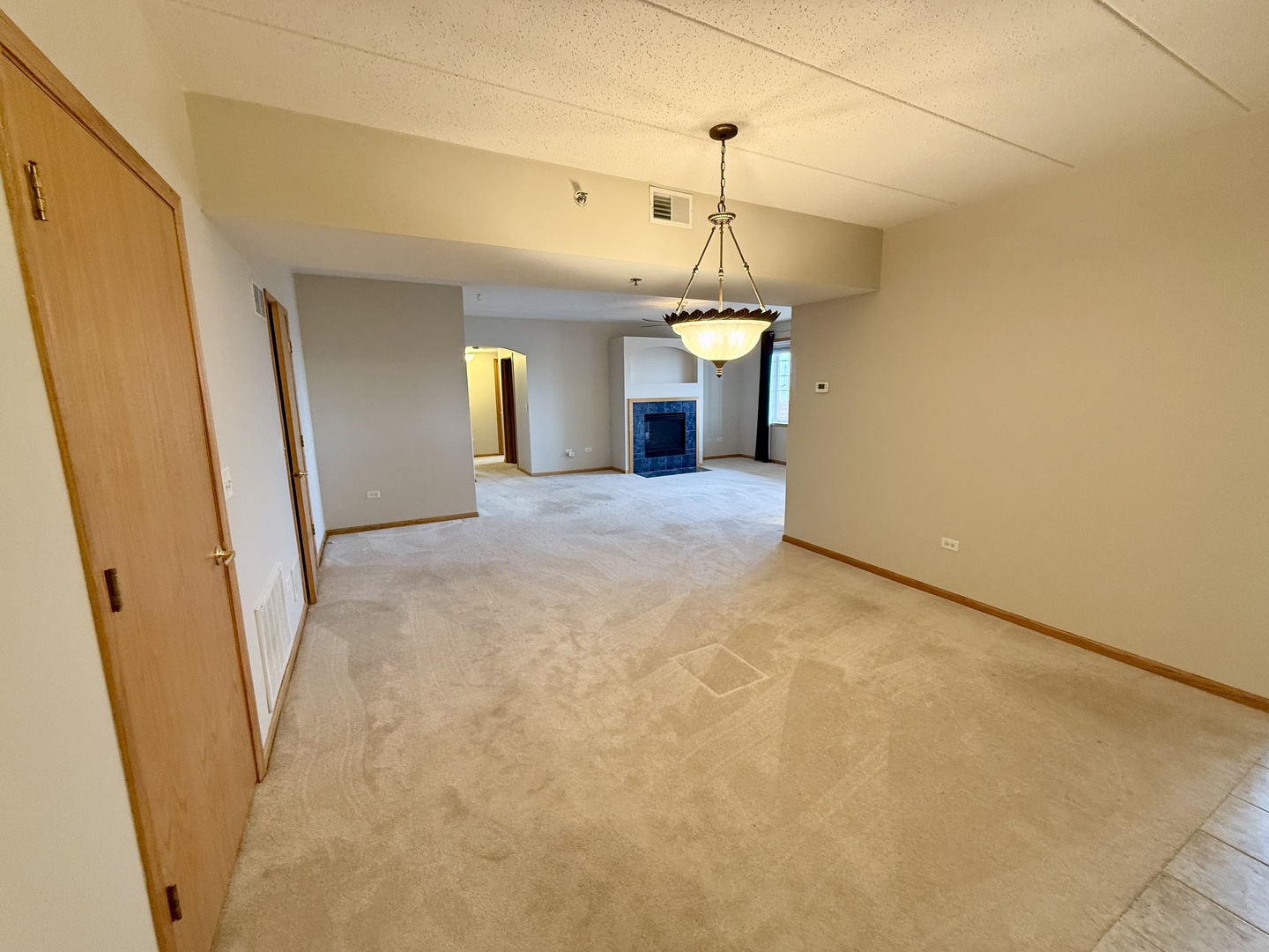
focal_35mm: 14
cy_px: 476
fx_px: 513
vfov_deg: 85.7
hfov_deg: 102.1
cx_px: 634
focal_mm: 2.22
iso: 320
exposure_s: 1/60
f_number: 2.2
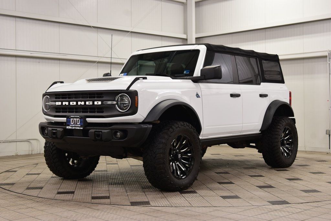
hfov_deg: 36.9
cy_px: 110
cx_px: 166
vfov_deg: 25.1
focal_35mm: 54
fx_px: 497
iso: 500
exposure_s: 1/30
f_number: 7.1
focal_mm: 36
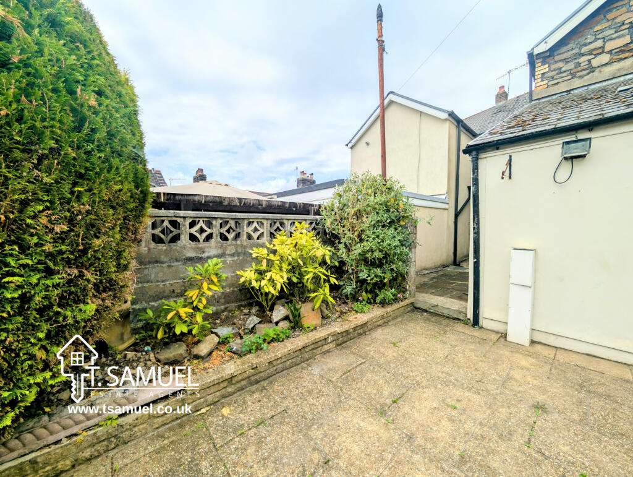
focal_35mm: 12
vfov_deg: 94.6
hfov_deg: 110.5
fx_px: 220
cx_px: 316
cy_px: 238
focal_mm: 2.02
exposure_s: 1/3268
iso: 51
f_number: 1.7
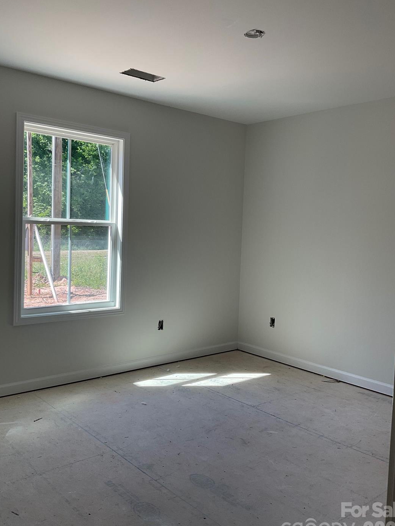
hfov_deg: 44.2
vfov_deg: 56.8
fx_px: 487
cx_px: 191
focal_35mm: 32
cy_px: 254
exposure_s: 1/157
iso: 16
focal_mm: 3
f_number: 1.8
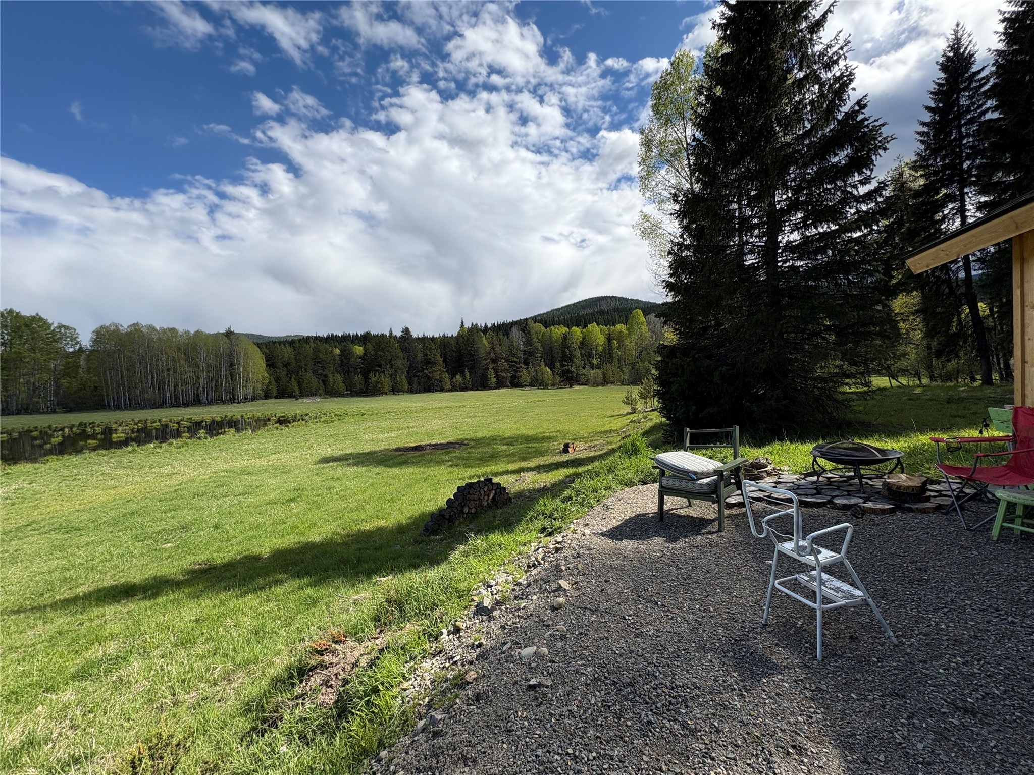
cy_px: 388
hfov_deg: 102.1
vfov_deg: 85.7
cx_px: 517
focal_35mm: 14
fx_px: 418
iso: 50
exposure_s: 1/2083
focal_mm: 2.22
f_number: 2.2
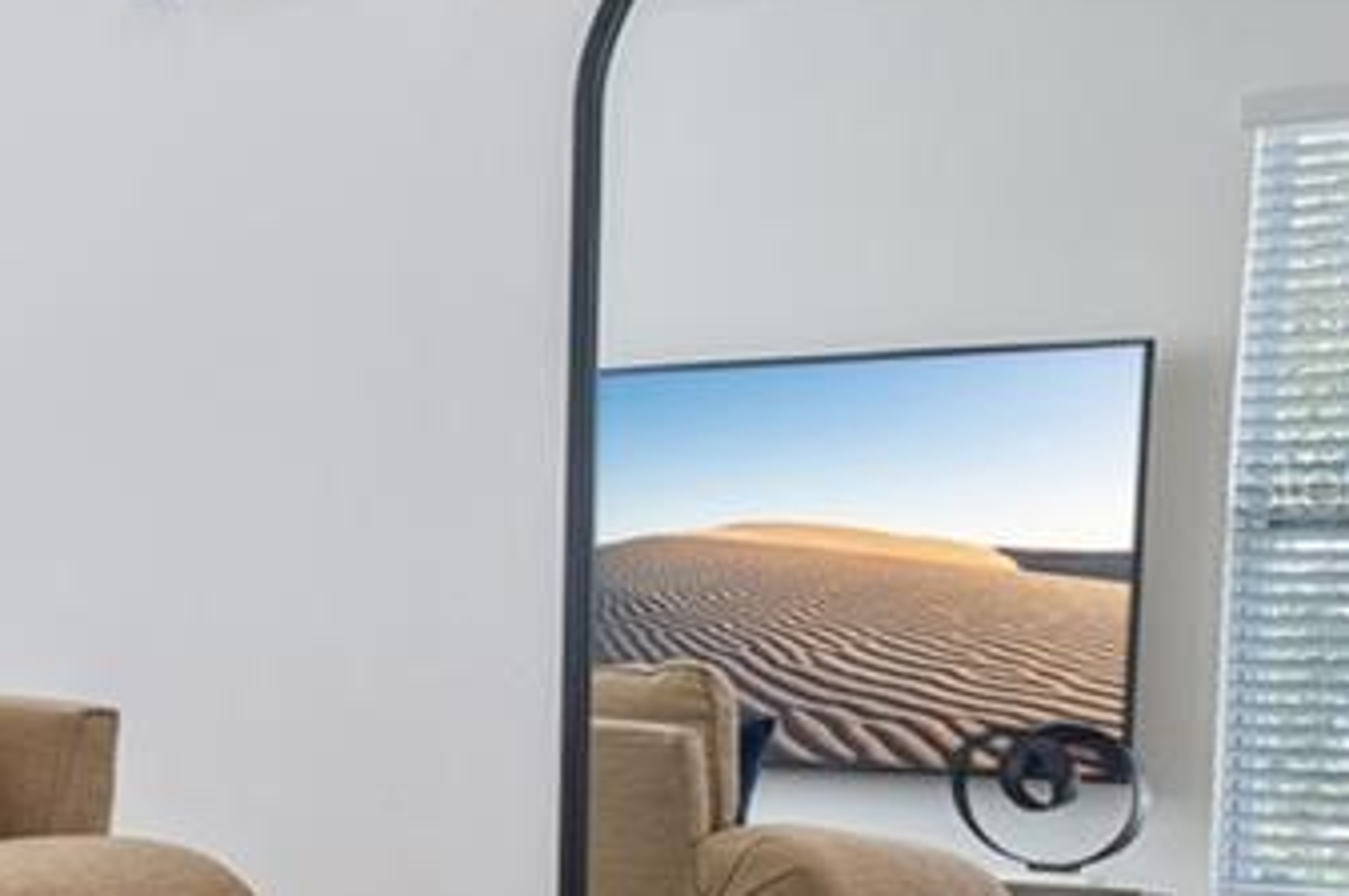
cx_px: -1609
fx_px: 2845
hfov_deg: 16.6
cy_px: 484
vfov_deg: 17.9
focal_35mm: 76
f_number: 10
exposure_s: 1/125
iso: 800
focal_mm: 16
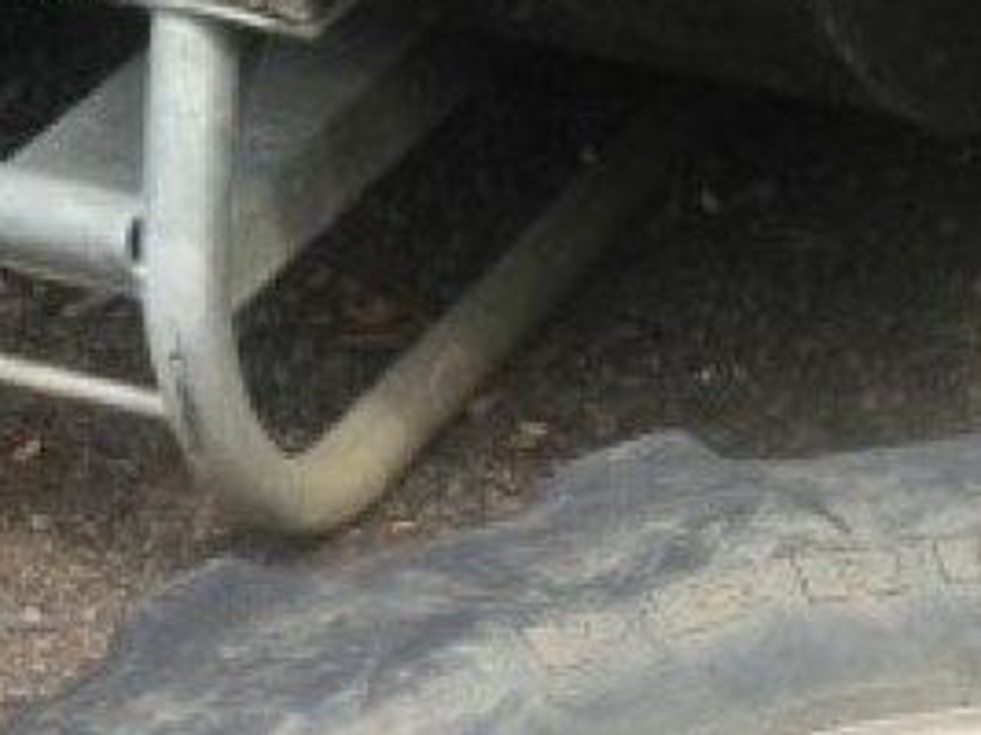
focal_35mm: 124
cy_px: 1900
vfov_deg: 10.1
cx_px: 1222
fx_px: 3513
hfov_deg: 15.3
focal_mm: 5.4
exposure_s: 1/461
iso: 25
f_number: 1.8
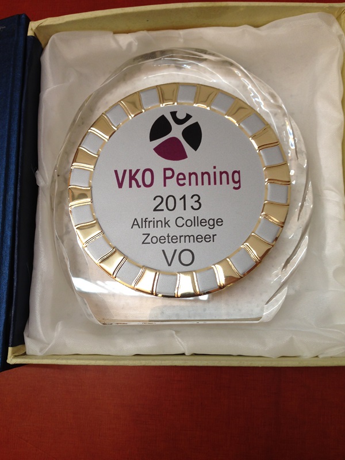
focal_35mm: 33
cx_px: 172
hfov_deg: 42.9
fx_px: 439
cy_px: 230
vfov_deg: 55.4
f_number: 2.4
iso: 50
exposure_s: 1/20
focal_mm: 4.12
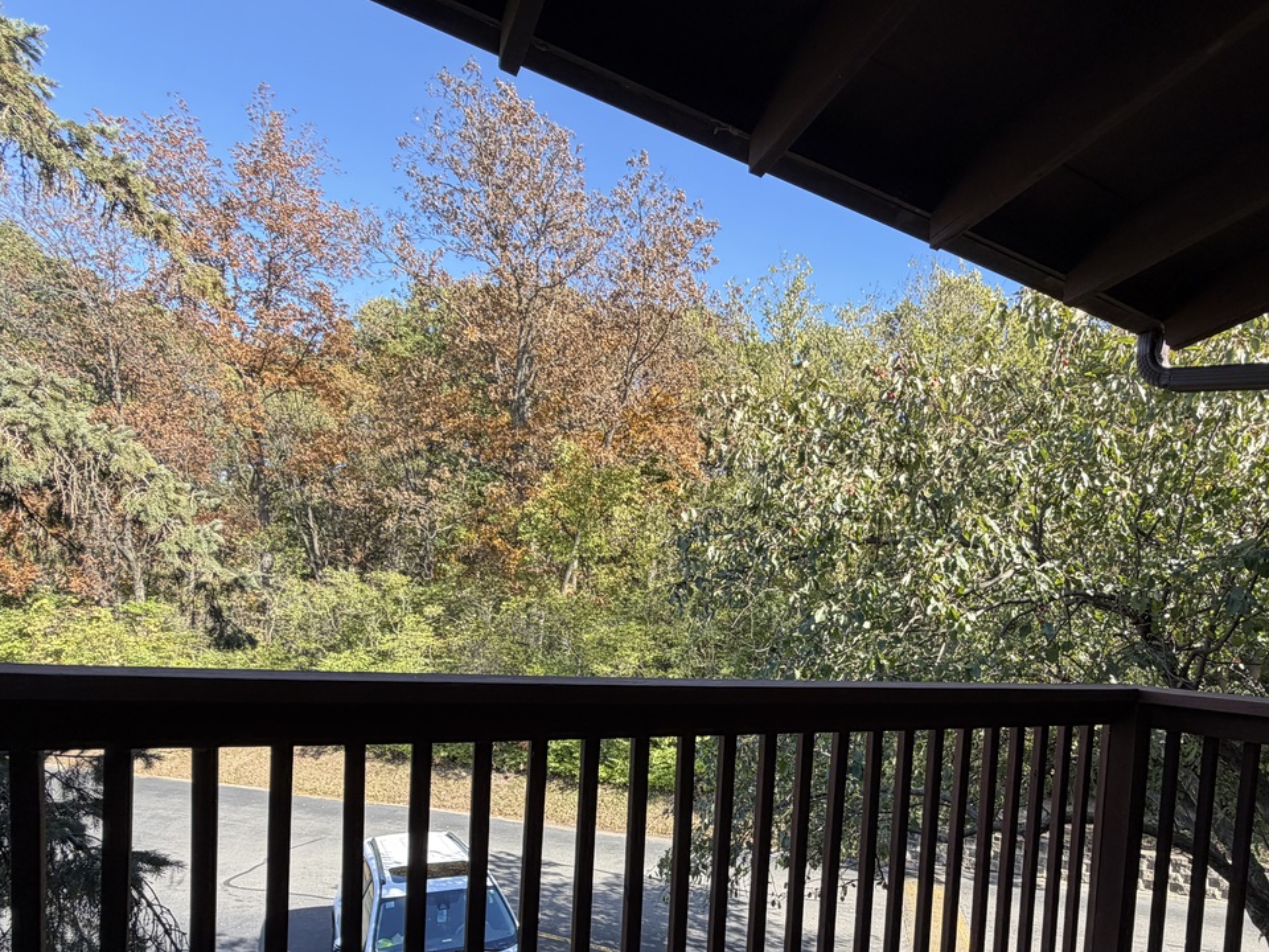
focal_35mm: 21
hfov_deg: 78.4
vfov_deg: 61.2
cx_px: 736
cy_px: 666
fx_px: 770
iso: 50
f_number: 2.2
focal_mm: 2.22
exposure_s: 1/262
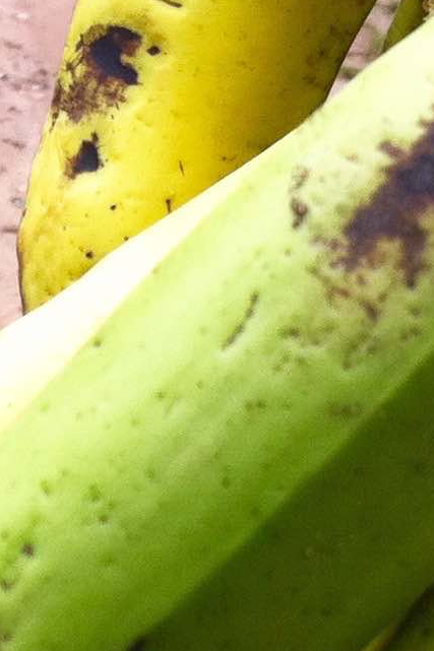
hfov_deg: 9.2
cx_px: -66
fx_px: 2659
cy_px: 260
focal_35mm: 147
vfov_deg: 14.0
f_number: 2.8
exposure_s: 1/219
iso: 80
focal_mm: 3.85
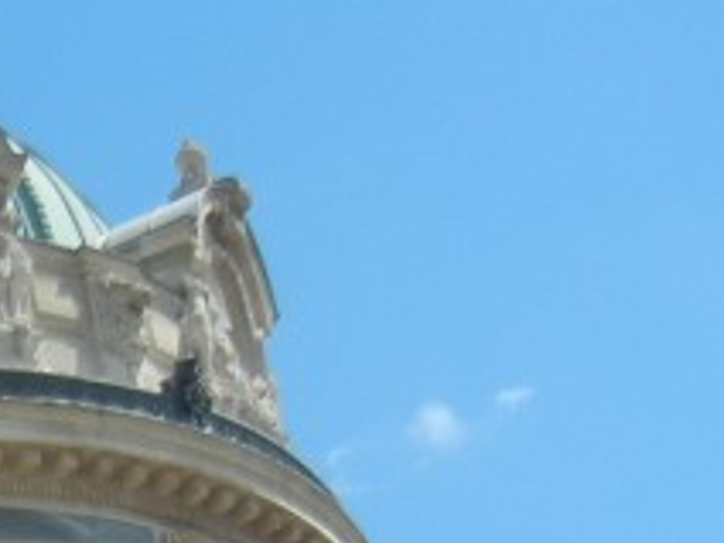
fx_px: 3033
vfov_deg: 9.6
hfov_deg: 12.1
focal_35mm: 145
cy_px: 1025
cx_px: -707
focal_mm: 5.4
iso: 160
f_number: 7
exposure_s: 1/357
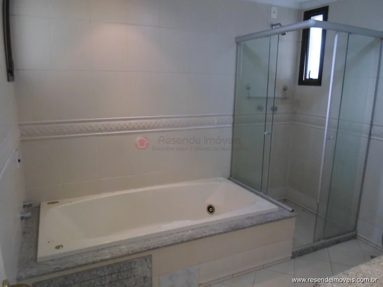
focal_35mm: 25
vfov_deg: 54.9
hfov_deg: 69.4
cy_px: 144
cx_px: 192
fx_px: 277
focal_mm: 4.5
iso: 240
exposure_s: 1/30
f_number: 2.5
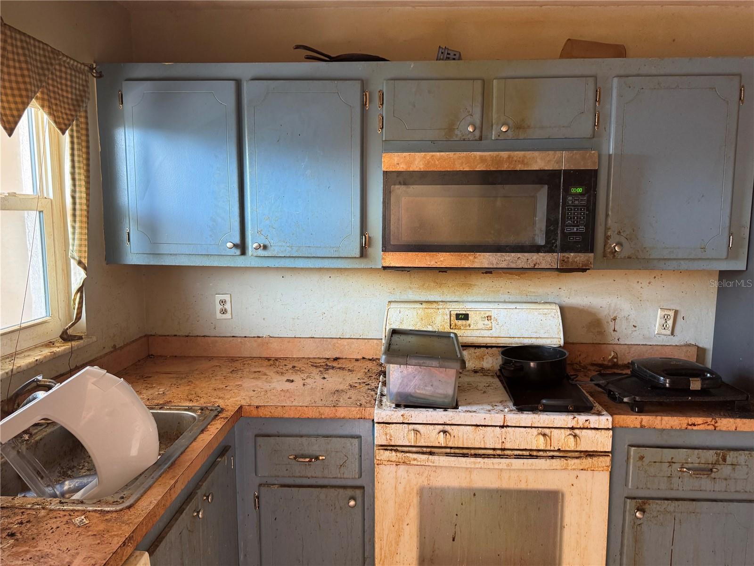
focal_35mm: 24
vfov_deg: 56.8
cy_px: 283
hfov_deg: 71.6
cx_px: 377
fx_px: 523
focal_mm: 6.76
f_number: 1.78
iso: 200
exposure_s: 1/67
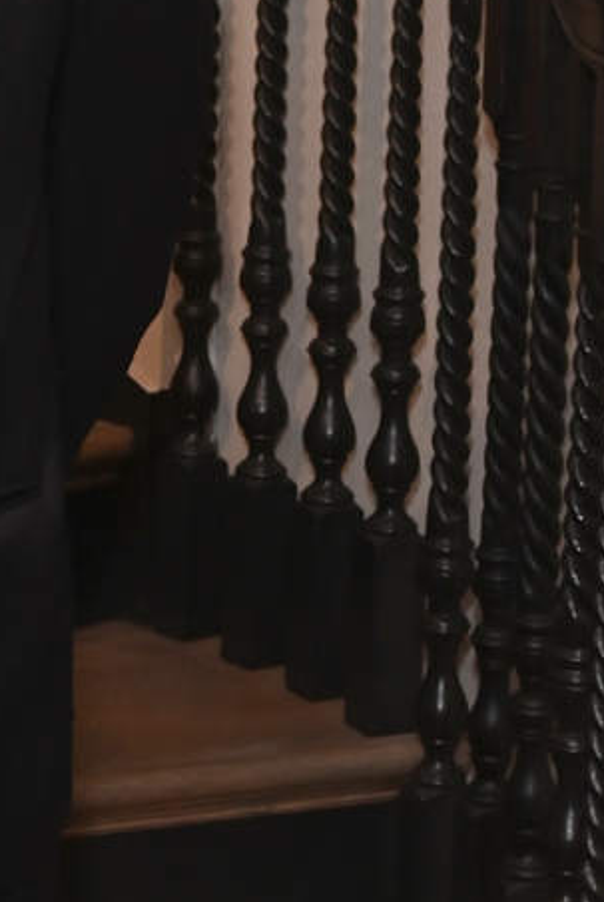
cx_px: -361
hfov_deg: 11.0
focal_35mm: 119
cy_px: 487
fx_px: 2988
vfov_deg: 17.2
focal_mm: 30
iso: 1250
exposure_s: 1/160
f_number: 6.3
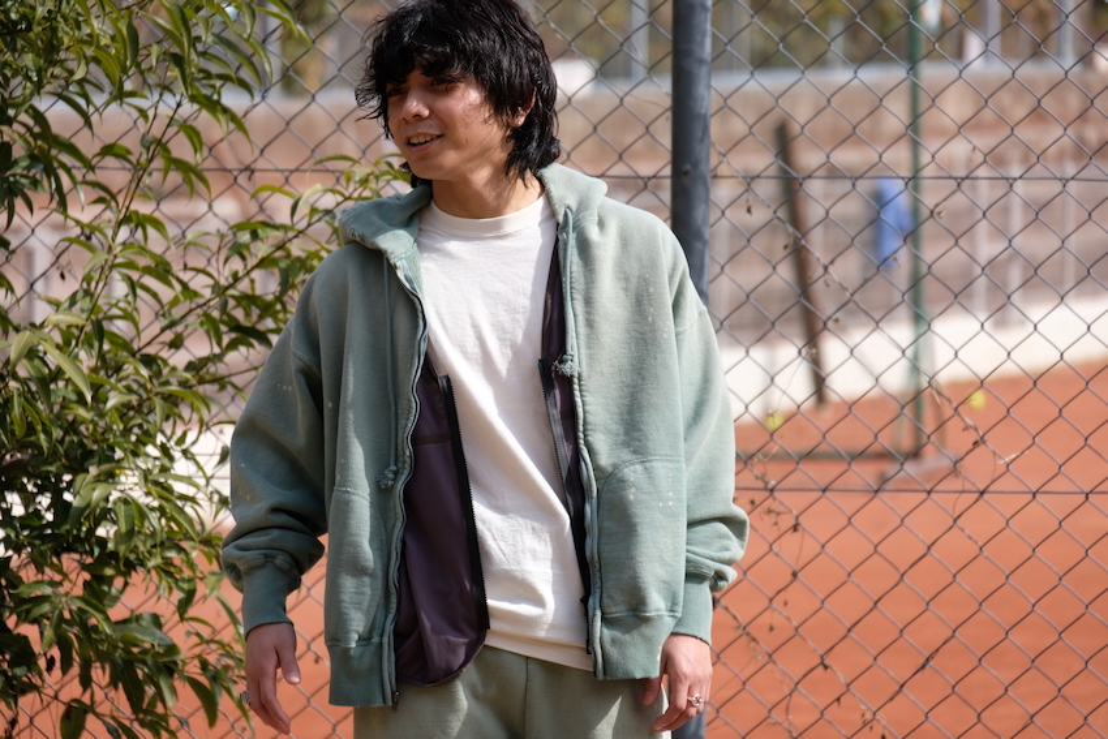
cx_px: 554
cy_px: 370
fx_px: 7911
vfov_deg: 5.3
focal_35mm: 257
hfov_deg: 8.0
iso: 400
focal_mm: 171.6
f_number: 6.4
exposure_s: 1/800
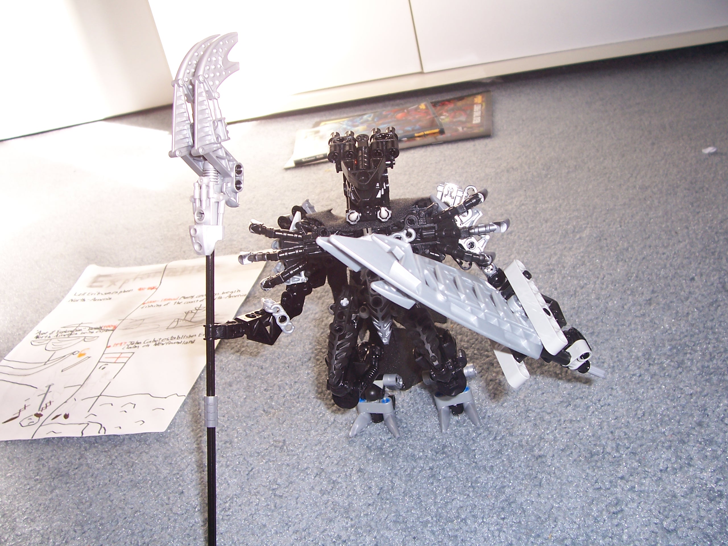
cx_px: 364
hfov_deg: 54.0
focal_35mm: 34
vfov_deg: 41.8
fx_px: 715
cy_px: 273
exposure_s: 1/60
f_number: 2.7
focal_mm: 5.6
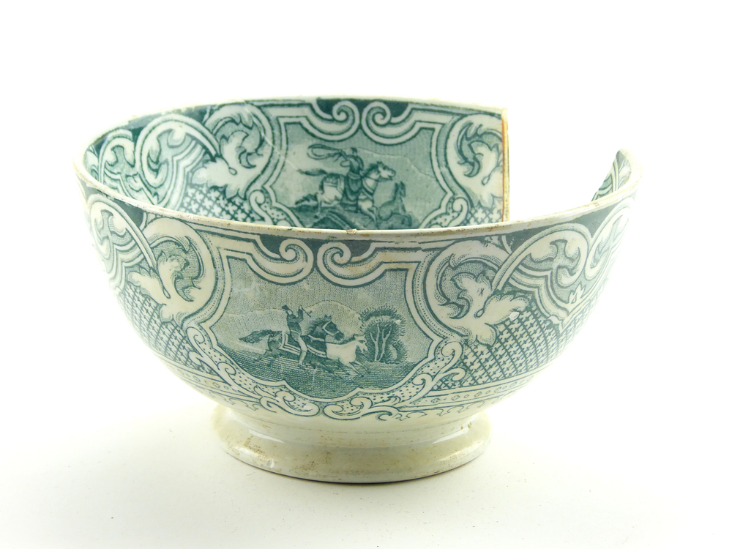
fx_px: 2622
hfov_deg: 15.9
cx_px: 366
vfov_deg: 12.0
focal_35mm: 124
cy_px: 274
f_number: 5.6
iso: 200
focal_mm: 22.3
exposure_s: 1/30
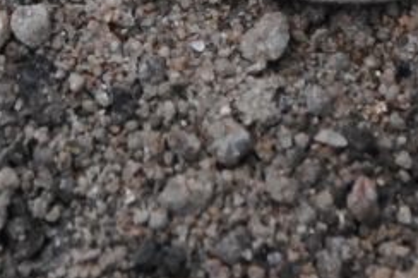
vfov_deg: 0.9
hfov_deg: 1.3
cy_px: -182
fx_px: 17857
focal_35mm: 1540
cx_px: 69
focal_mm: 250
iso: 640
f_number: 6.3
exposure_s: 1/400
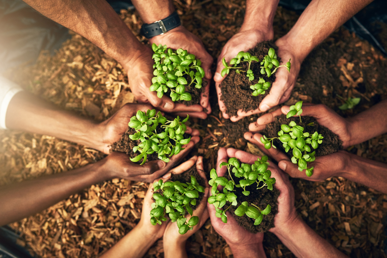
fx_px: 376
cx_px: 194
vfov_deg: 37.9
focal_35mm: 35
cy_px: 129
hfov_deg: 54.4
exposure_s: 1/160
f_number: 2.5
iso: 640
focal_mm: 35
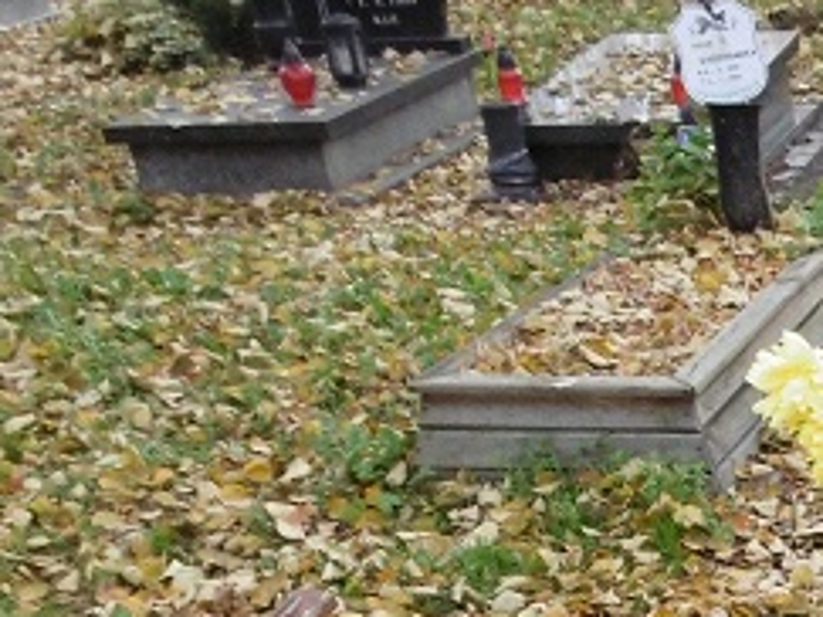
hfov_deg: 21.4
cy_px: 970
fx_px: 1877
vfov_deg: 16.7
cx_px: 1182
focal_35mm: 79
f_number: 3.1
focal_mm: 4.3
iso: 200
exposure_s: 1/60
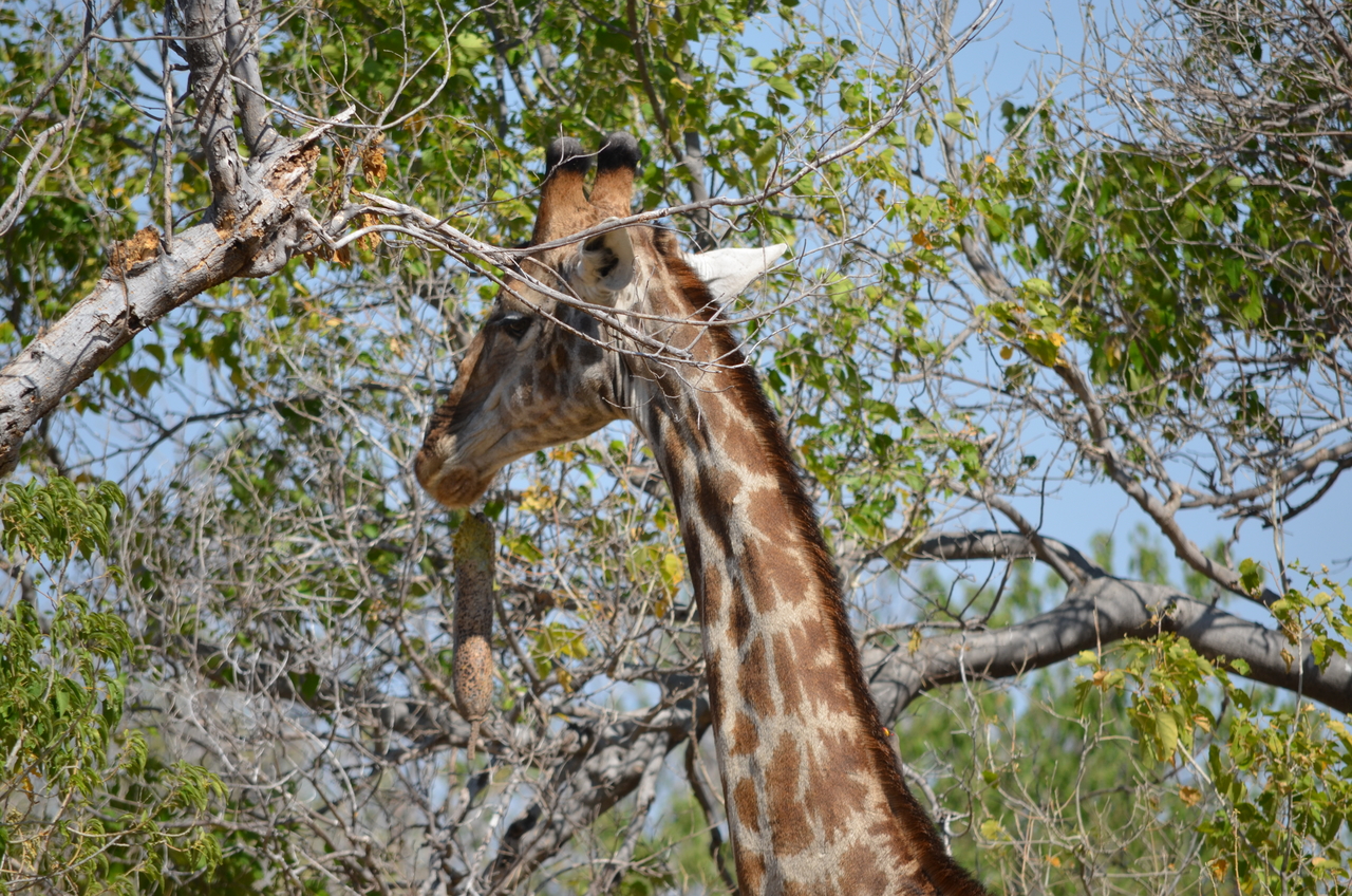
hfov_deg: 4.6
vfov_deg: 3.0
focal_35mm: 450
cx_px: 676
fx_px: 16866
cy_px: 448
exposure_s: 1/640
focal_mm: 300
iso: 200
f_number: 6.3
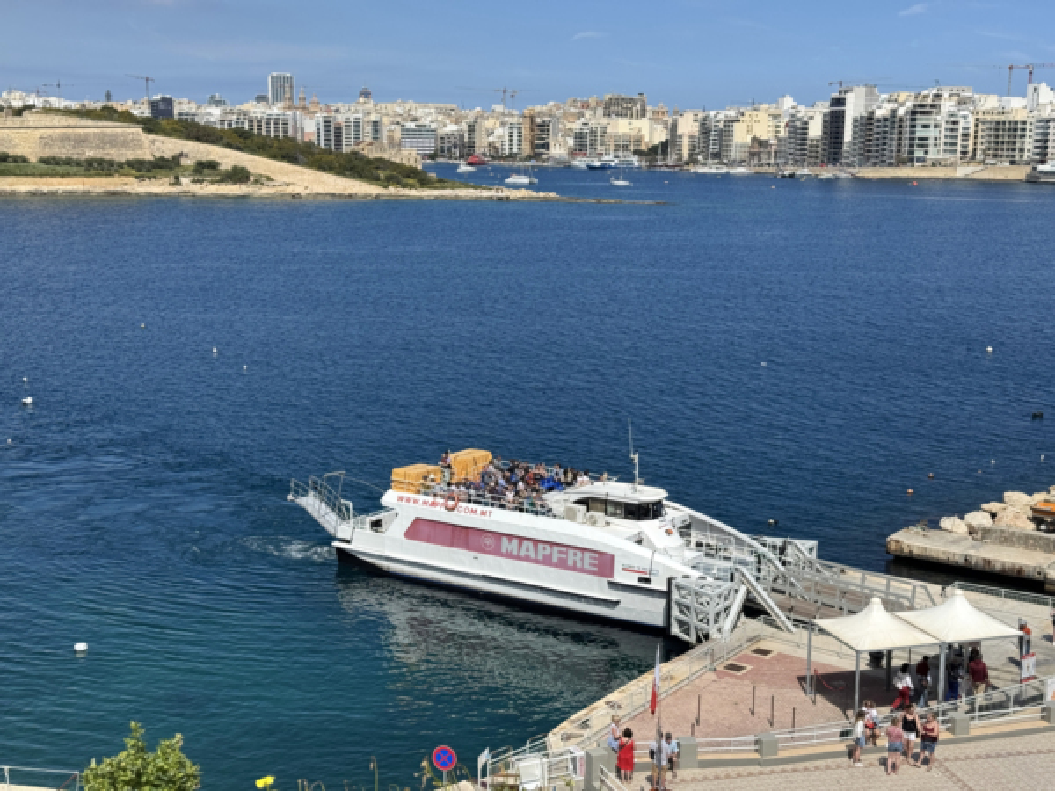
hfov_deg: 39.7
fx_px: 1463
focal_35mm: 48
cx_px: 528
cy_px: 396
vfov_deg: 30.3
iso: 64
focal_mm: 6.8
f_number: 1.8
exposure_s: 1/6410
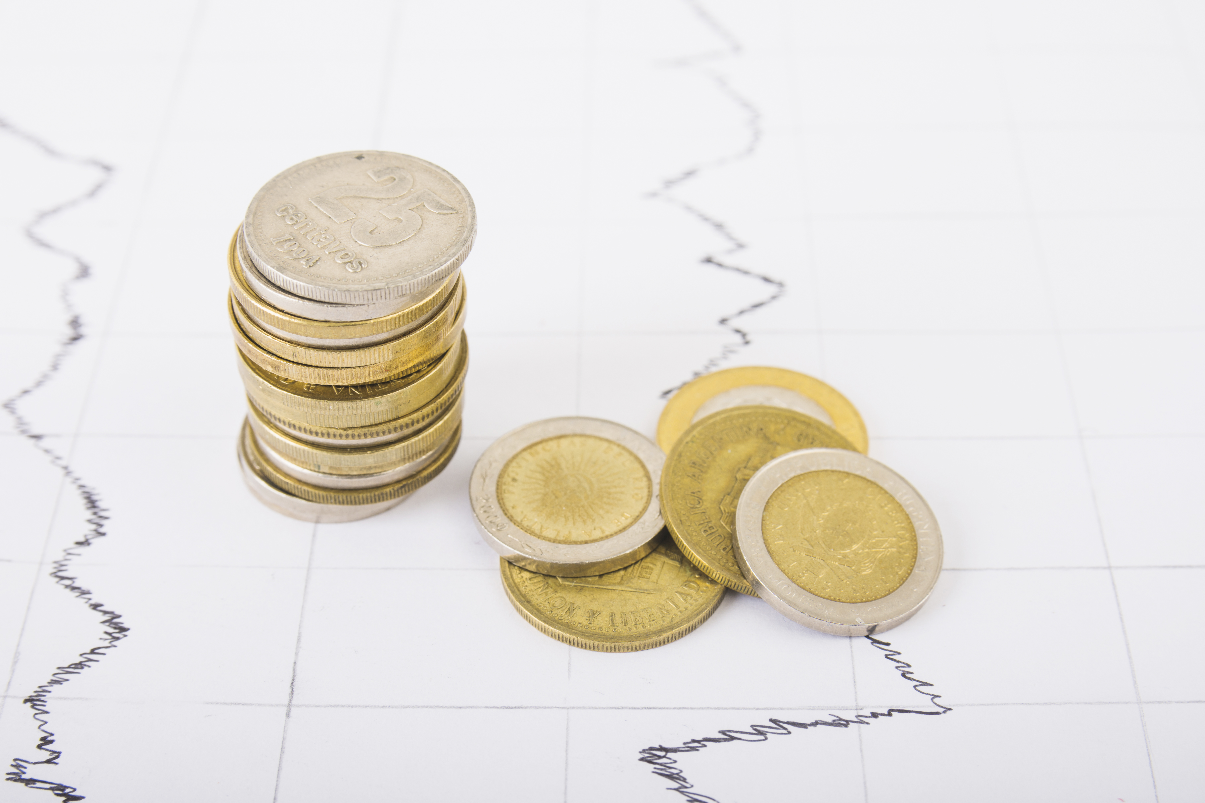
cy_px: 402
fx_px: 2510
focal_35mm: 75
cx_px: 602
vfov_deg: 18.2
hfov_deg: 27.0
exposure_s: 1/200
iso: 100
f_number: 8
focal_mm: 50
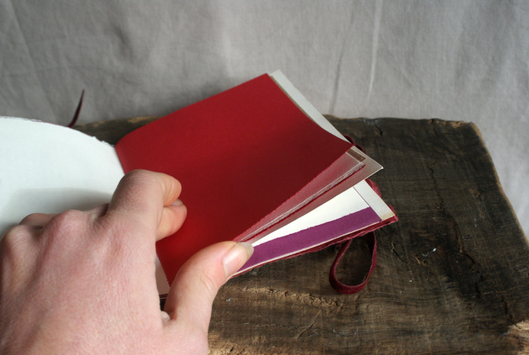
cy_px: 178
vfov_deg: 25.8
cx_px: 264
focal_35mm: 52
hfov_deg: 37.8
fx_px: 773
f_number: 8
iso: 400
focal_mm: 35
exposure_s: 1/80
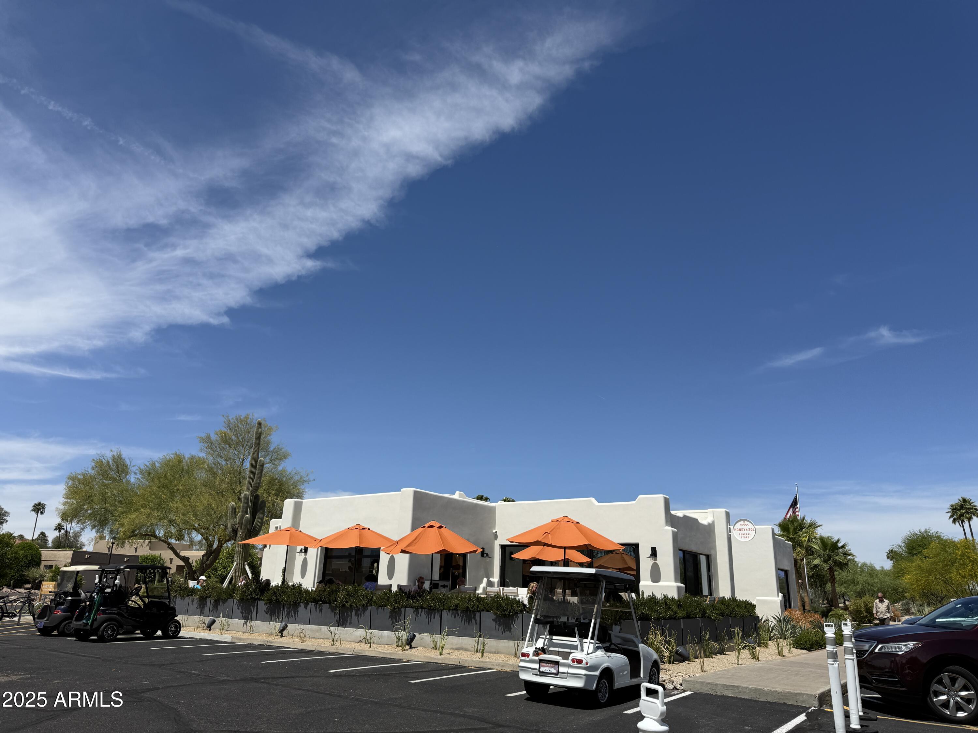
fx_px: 678
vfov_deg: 56.8
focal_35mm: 24
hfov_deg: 71.6
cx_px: 489
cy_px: 366
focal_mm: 6.76
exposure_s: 1/7353
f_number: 1.78
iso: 80
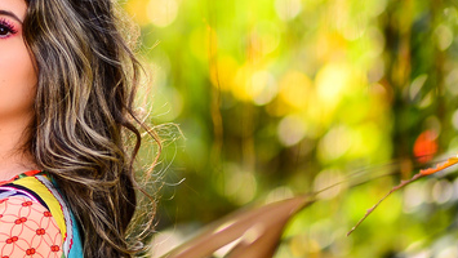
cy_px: 17
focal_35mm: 301
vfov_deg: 4.0
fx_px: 3657
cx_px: -83
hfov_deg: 7.1
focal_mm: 85
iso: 200
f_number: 1.4
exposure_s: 1/200
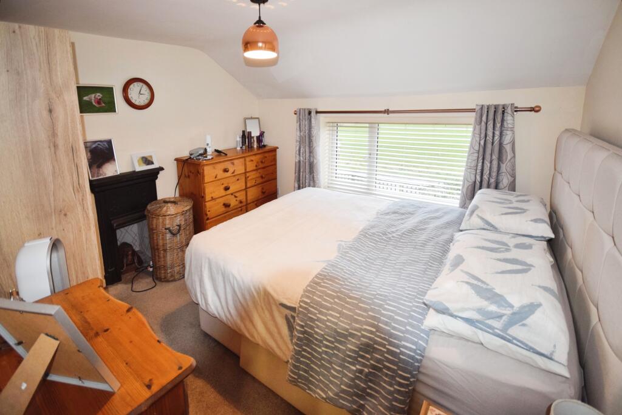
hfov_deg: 100.4
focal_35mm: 15
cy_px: 208
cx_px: 311
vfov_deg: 77.3
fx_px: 259
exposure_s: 1/80
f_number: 4.5
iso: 800
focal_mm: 10
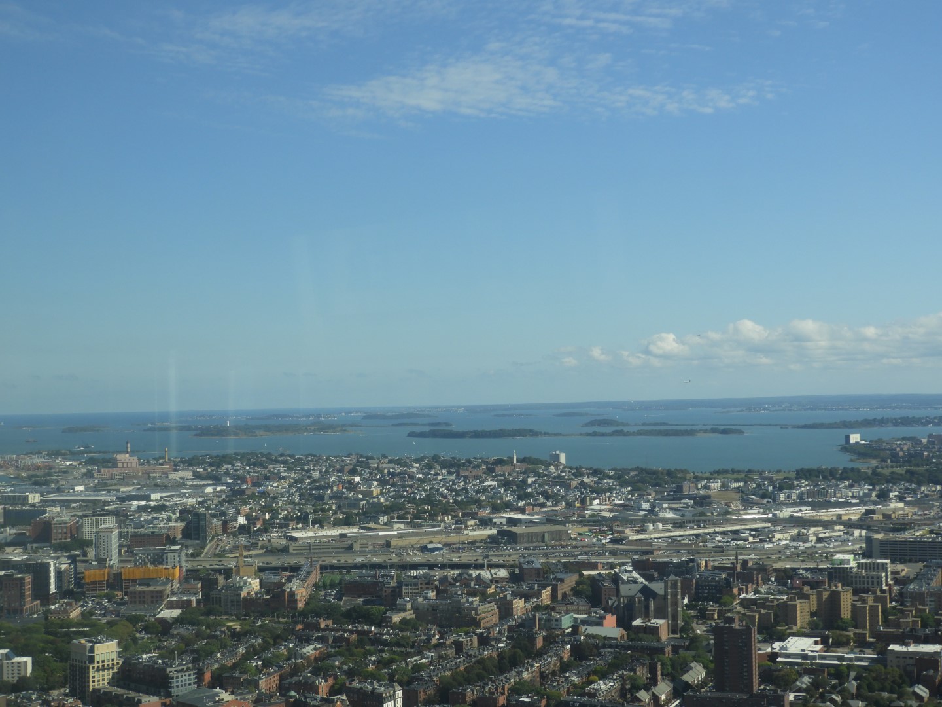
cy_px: 354
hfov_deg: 34.9
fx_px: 1497
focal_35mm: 55
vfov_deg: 26.6
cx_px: 471
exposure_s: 1/1000
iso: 100
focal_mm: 9.9
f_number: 4
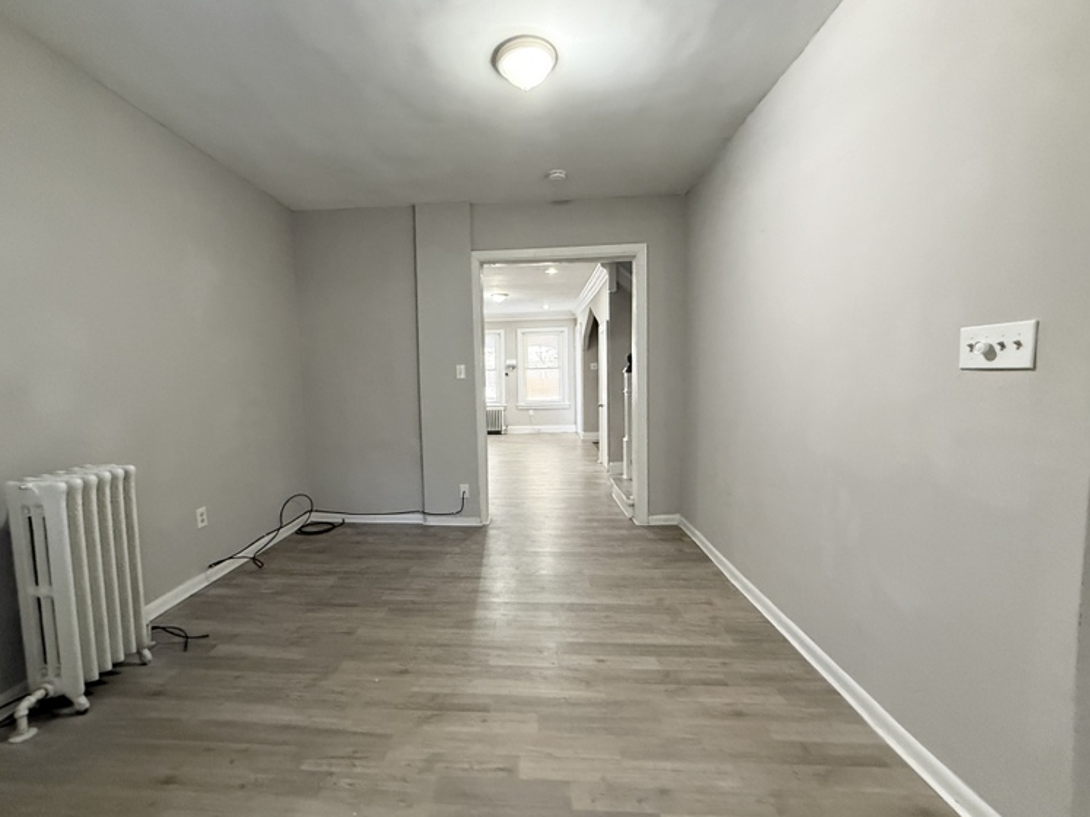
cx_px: 508
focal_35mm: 15
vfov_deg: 81.7
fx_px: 472
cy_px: 419
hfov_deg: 98.0
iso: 640
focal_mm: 2.22
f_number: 2.2
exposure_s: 1/60
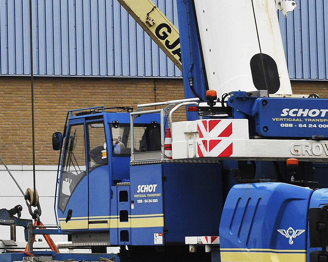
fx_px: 2844
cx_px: -96
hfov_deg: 6.5
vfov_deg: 5.3
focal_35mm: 293
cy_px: -12
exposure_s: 1/400
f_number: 8
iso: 1250
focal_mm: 105
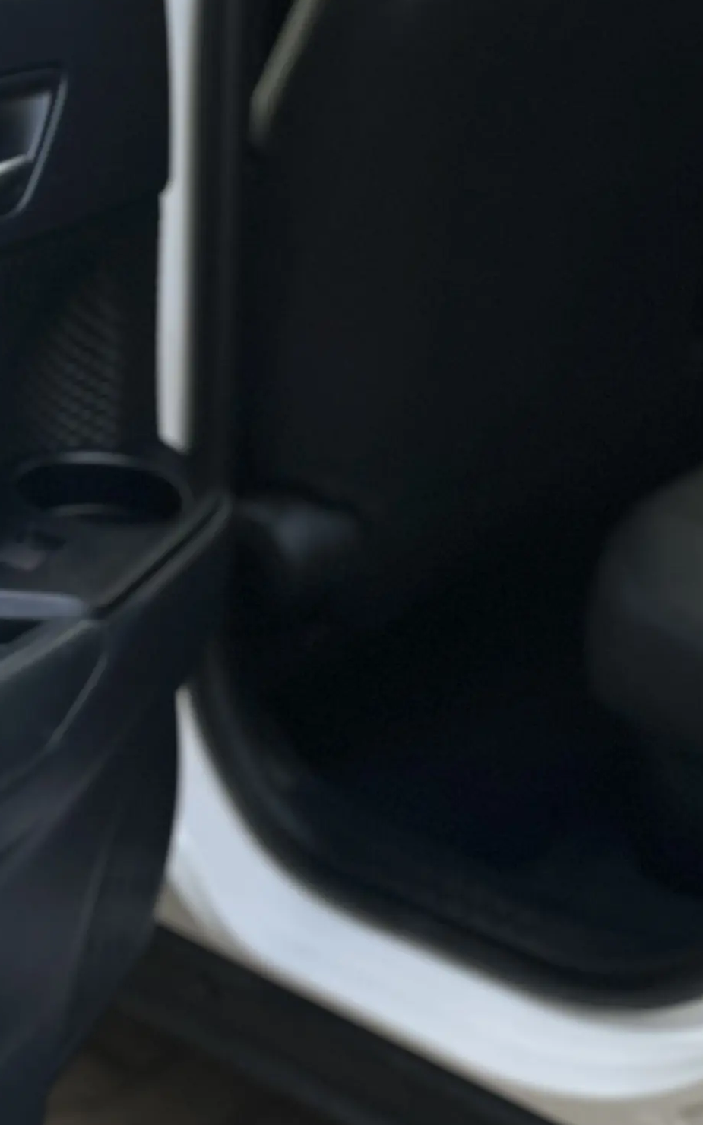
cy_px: 332
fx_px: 2023
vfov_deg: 30.7
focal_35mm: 66
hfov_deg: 19.2
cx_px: 682
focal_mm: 6.86
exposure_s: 1/251
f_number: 1.78
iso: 80
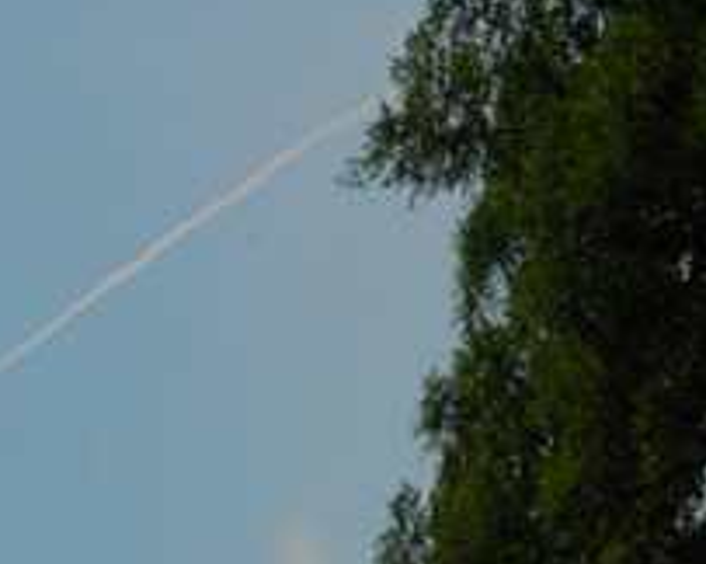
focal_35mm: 595
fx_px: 12421
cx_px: -158
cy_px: 569
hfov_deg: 3.3
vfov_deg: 2.6
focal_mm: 170
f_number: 11
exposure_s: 1/500
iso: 200
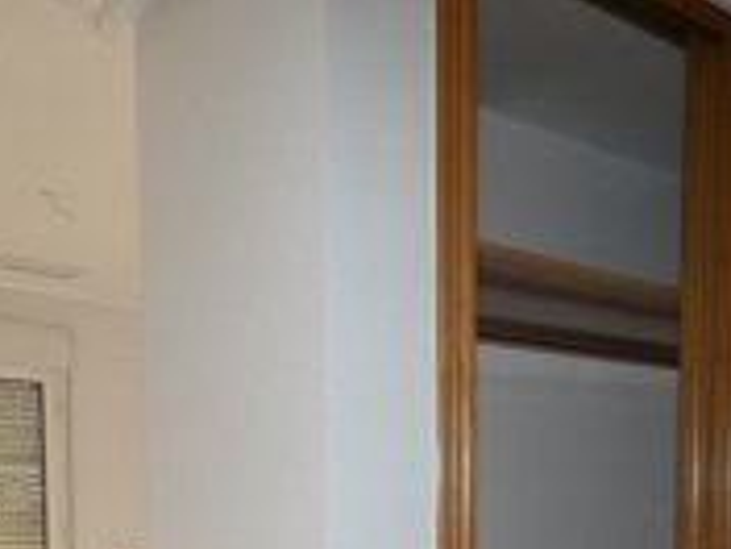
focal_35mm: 41
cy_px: 557
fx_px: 866
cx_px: 527
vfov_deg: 32.2
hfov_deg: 44.6
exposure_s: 1/60
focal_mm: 3.6
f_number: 2.8
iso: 250
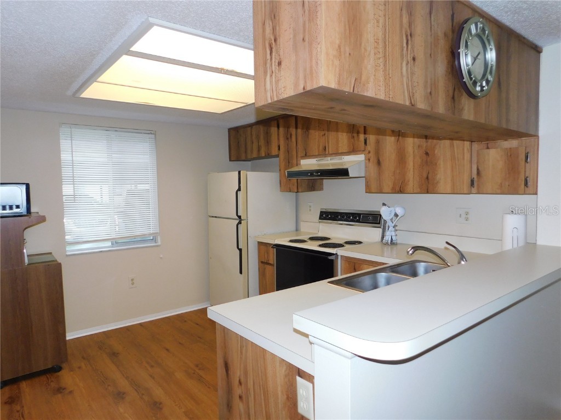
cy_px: 210
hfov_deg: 73.9
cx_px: 280
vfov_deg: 58.9
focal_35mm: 23
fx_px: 373
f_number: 3
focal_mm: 4
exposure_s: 1/30
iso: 200
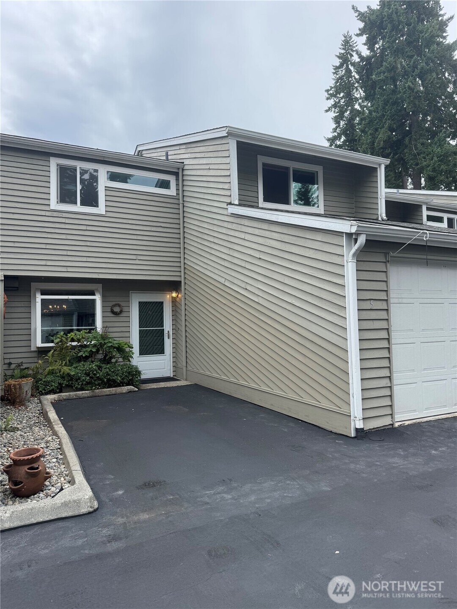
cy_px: 304
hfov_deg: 56.8
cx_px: 228
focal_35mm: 24
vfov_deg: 71.6
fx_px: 422
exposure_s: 1/1261
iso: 80
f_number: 1.78
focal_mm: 6.76
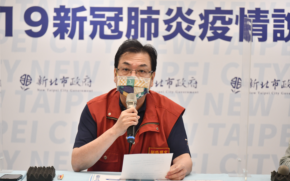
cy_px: 89
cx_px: 134
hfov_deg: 10.2
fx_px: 1628
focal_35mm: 206
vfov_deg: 6.4
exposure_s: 1/100
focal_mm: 185
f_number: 5.6
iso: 1400
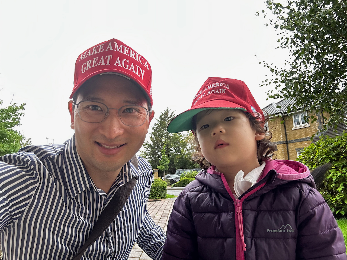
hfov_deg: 73.9
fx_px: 231
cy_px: 130
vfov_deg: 58.9
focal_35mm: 23
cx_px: 174
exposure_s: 1/118
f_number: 1.9
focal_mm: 2.69
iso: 80
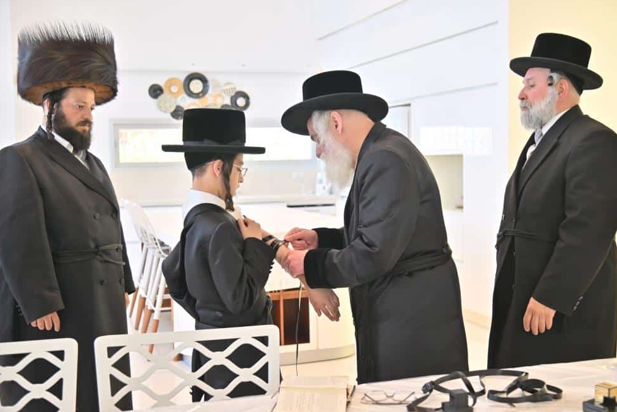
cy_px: 202
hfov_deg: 42.7
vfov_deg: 29.3
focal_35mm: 46
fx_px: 788
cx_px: 314
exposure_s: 1/160
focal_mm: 44
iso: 640
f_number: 4
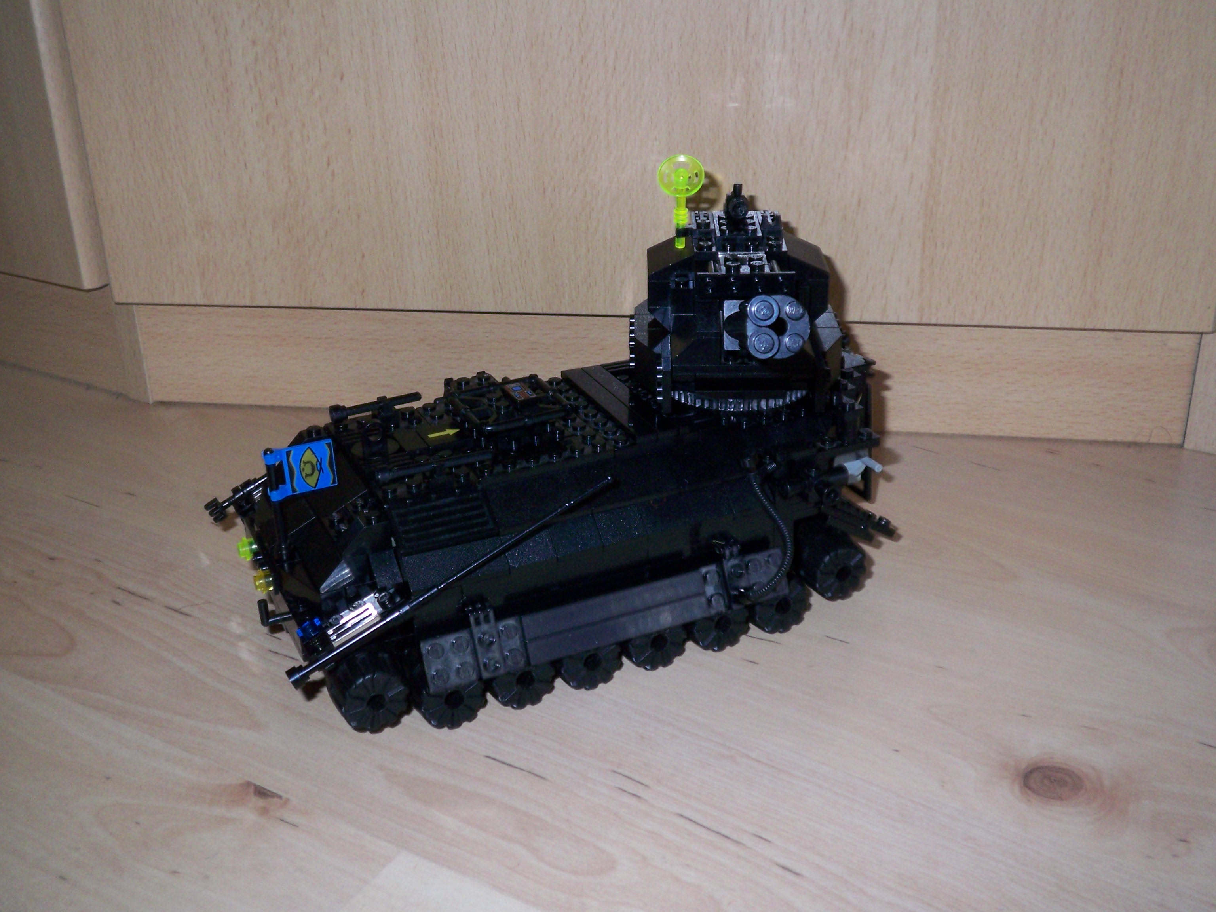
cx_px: 608
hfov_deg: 47.9
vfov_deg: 36.8
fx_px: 1370
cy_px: 456
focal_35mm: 39
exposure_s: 1/60
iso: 125
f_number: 3.9
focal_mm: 6.4
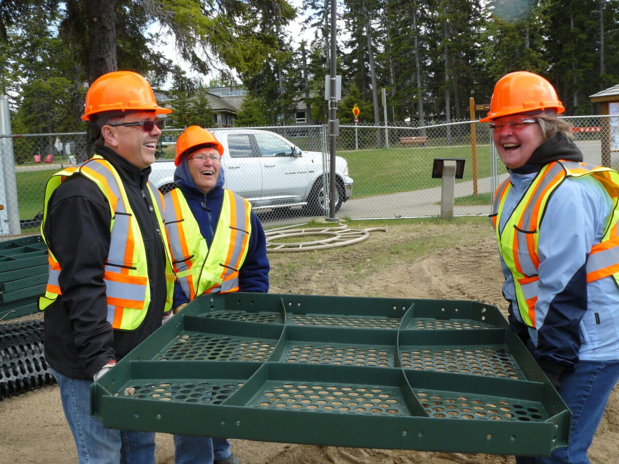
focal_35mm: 36
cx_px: 310
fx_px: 644
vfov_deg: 39.7
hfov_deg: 51.4
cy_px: 232
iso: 100
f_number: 4.5
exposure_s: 1/200
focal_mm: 6
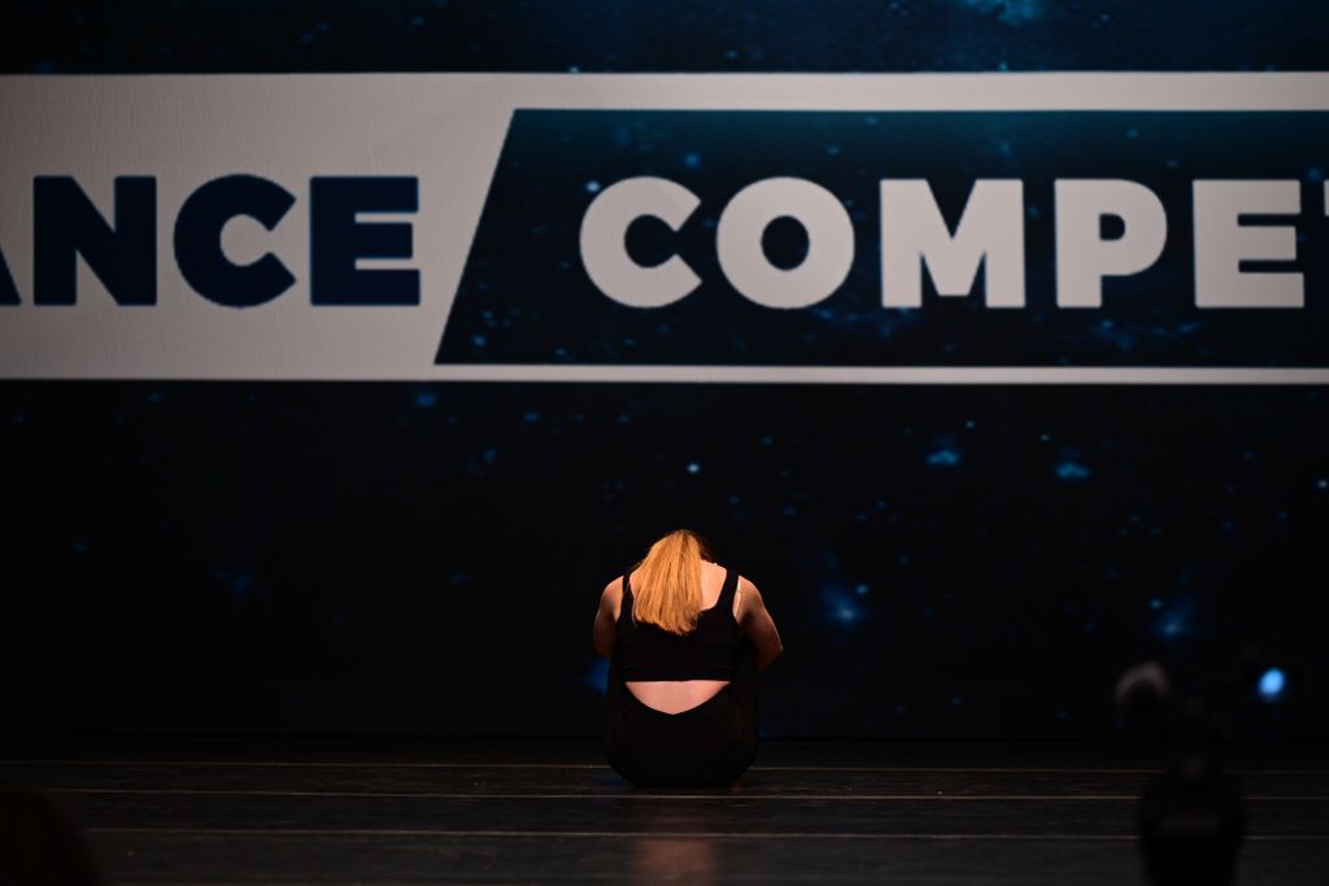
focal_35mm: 200
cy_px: 443
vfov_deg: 6.9
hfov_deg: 10.3
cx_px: 664
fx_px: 7384
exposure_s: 1/800
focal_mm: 200
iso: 2000
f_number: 2.8
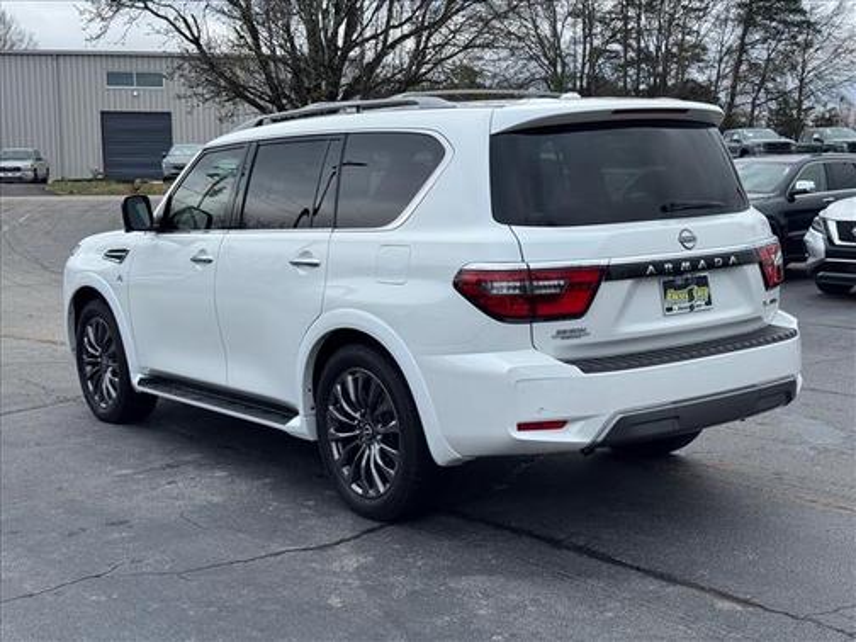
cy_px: 321
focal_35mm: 48
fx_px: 1187
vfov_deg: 30.3
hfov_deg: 39.7
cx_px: 428
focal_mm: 6.76
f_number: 1.78
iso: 64
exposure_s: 1/1114
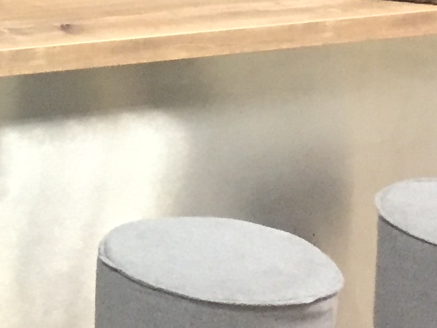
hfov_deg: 12.7
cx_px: -255
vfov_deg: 10.0
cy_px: -107
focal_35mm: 146
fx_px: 1843
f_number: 2.2
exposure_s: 1/25
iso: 250
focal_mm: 4.15
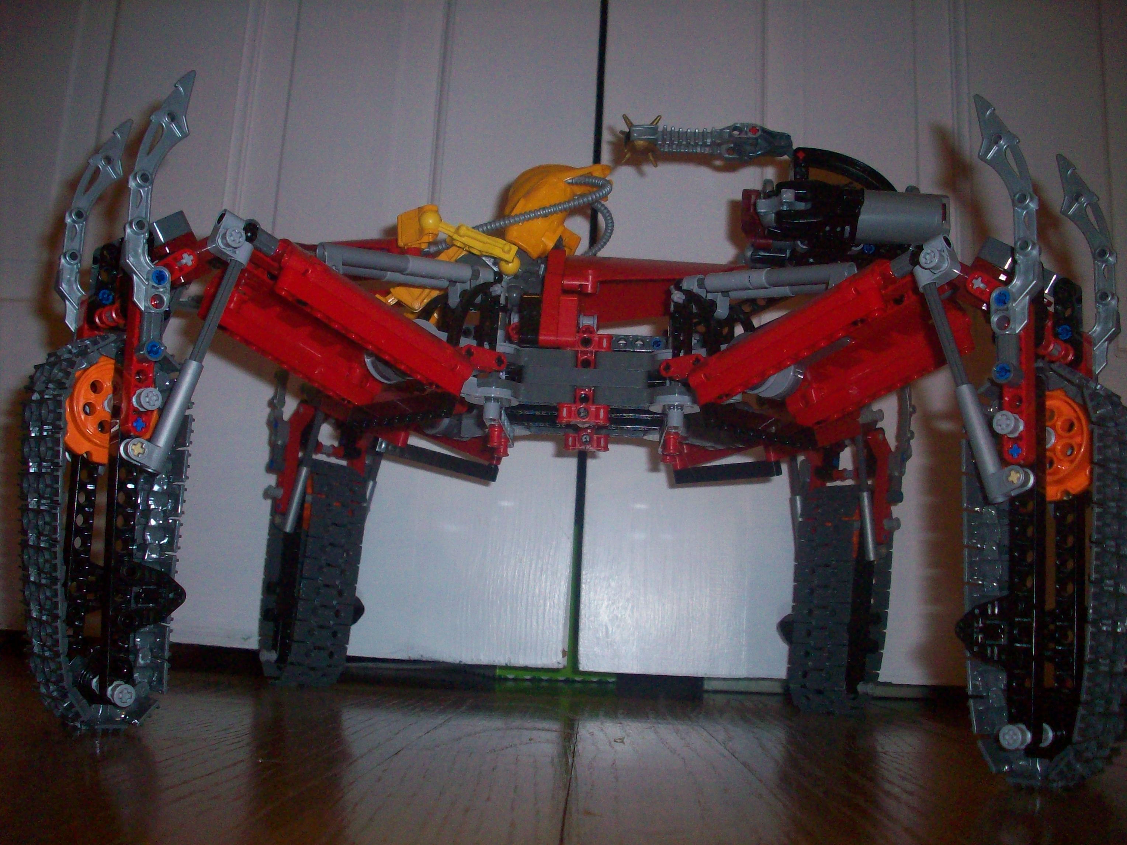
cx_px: 564
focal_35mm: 37
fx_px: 1205
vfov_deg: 38.7
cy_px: 422
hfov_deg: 50.1
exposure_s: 1/64
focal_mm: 6.2
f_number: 2.8
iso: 160
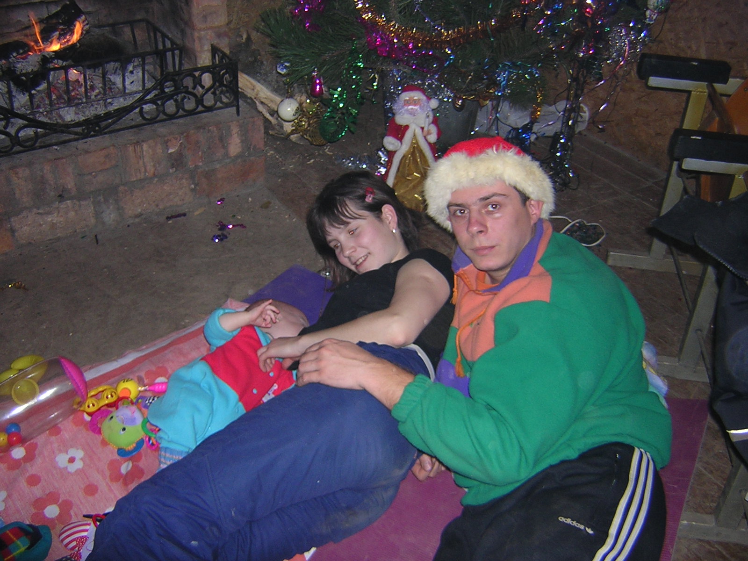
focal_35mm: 36
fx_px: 778
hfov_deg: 51.4
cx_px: 374
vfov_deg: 39.7
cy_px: 280
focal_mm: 4.7
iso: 140
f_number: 2.6
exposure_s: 1/60.1
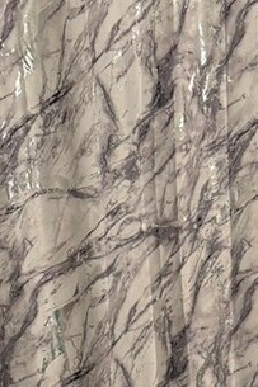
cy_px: 509
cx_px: 394
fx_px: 1270
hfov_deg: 11.1
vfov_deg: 16.4
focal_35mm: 118
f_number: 1.78
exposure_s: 1/60
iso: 125
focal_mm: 6.76
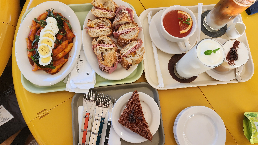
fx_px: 178
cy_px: 69
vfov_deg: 44.4
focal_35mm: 26
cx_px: 131
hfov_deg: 71.9
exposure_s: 1/120
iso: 50
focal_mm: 6.4
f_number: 1.8
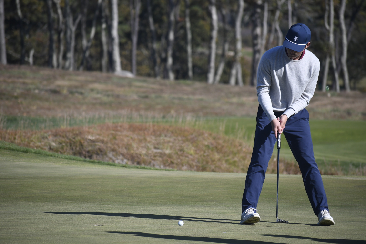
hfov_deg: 6.9
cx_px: 183
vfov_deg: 4.6
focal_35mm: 300
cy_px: 122
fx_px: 3050
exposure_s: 1/2500
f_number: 5.3
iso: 400
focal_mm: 200
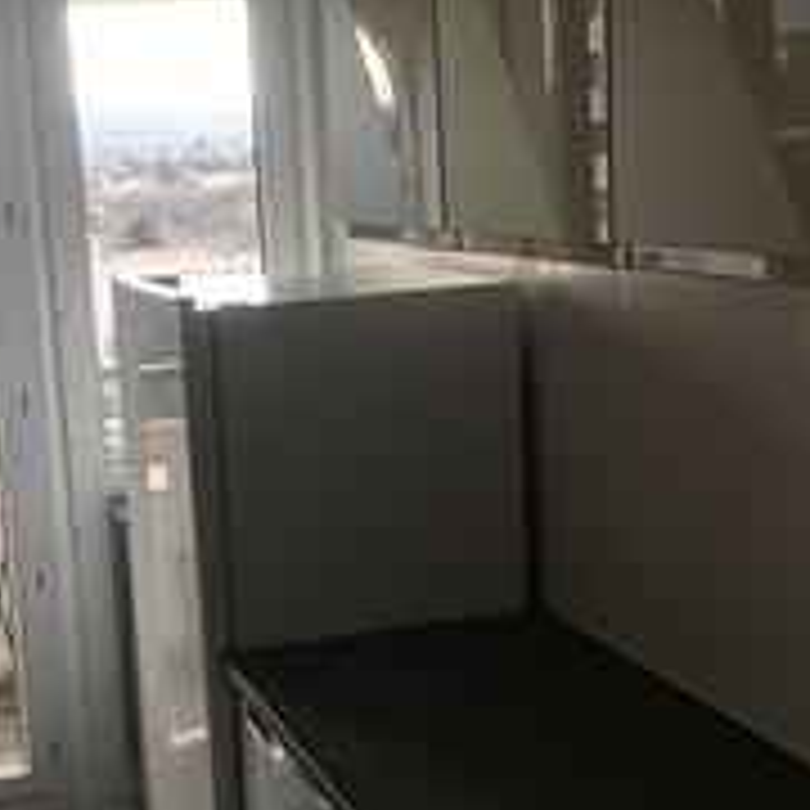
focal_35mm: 57
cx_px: 238
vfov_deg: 30.0
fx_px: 1509
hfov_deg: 29.7
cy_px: 454
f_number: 2.2
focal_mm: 4.15
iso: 25
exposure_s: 1/50
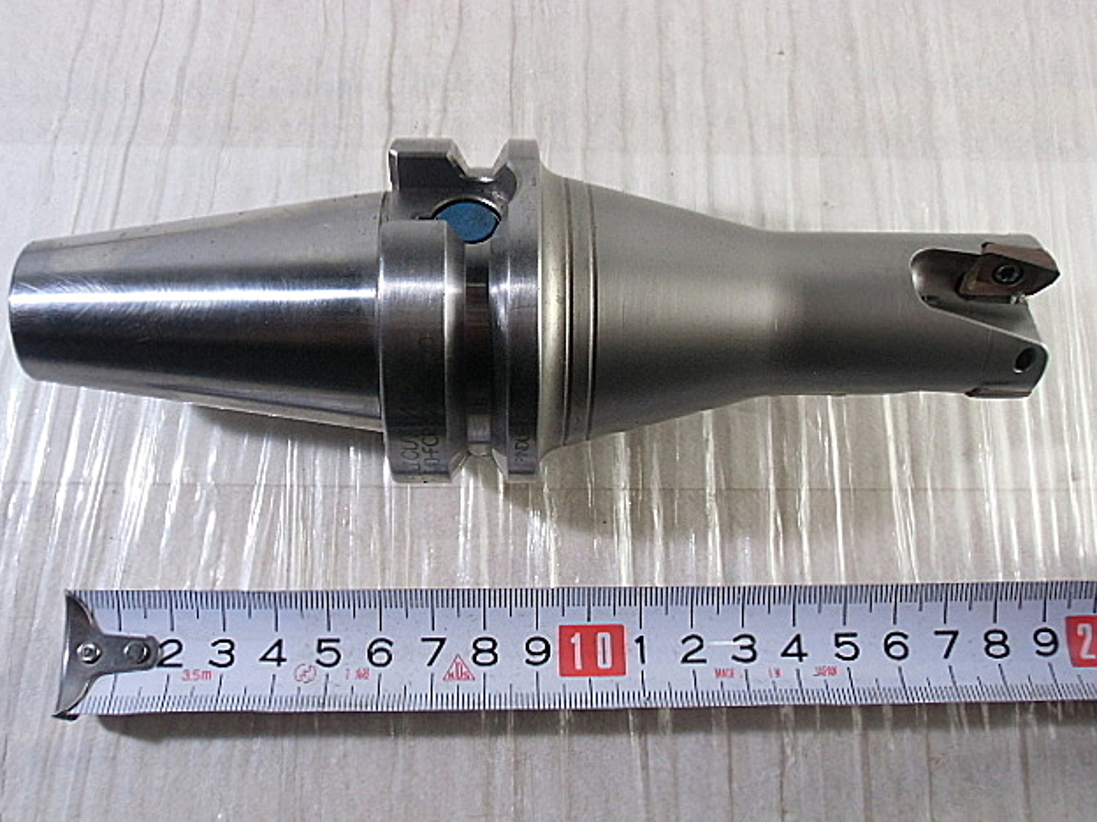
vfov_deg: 36.8
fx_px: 1236
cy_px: 420
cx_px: 541
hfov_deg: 47.9
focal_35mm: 39
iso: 400
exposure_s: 1/80
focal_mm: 6.67
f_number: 3.9
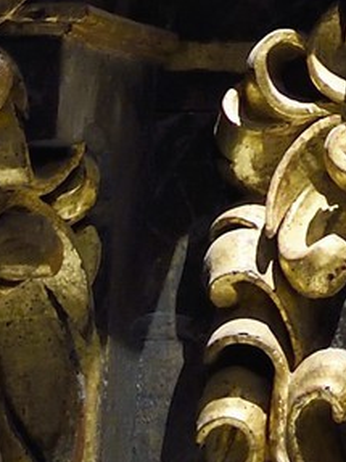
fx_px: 4948
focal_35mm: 371
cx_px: 1127
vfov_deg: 5.1
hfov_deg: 3.9
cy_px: -951
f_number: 4.5
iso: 1600
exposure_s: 1/15
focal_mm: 46
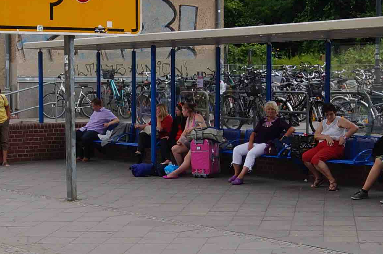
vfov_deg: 16.6
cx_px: 190
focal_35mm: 82
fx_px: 872
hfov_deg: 24.8
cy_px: 148
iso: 100
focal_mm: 13
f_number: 11
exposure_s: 1/100
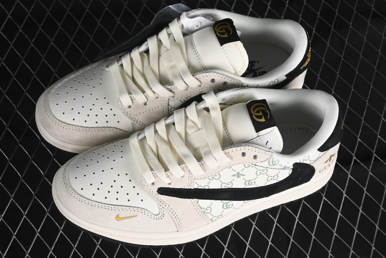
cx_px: 193
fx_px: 804
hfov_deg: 27.0
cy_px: 129
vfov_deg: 18.2
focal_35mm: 75
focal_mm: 50
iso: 160
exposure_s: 1/80
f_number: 7.1
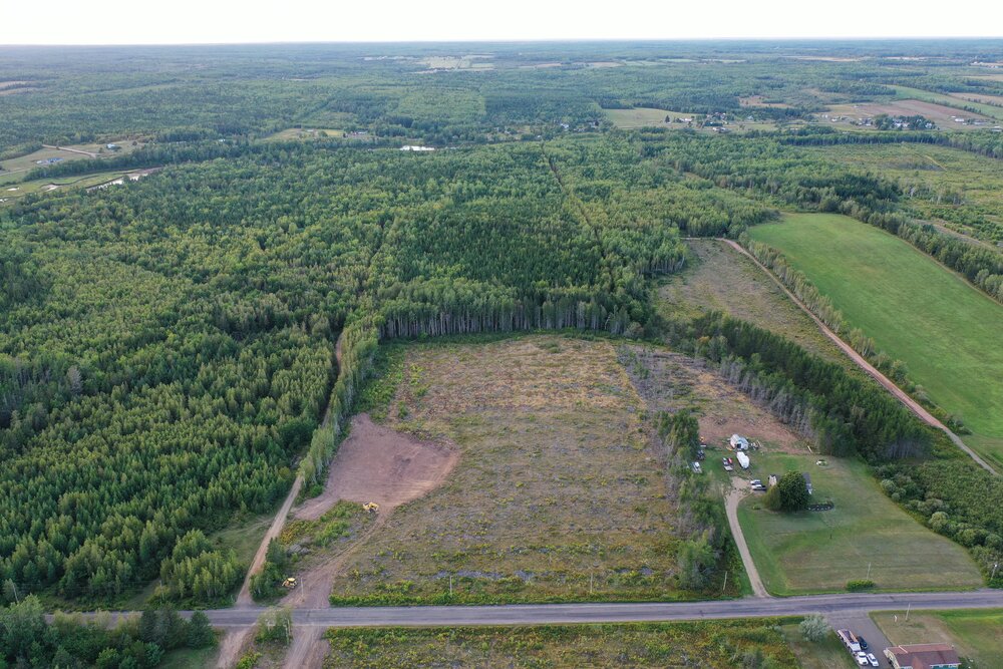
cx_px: 502
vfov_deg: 46.4
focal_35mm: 28
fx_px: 780
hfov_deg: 65.5
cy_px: 334
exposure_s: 1/80
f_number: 3.5
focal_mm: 10.26
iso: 100
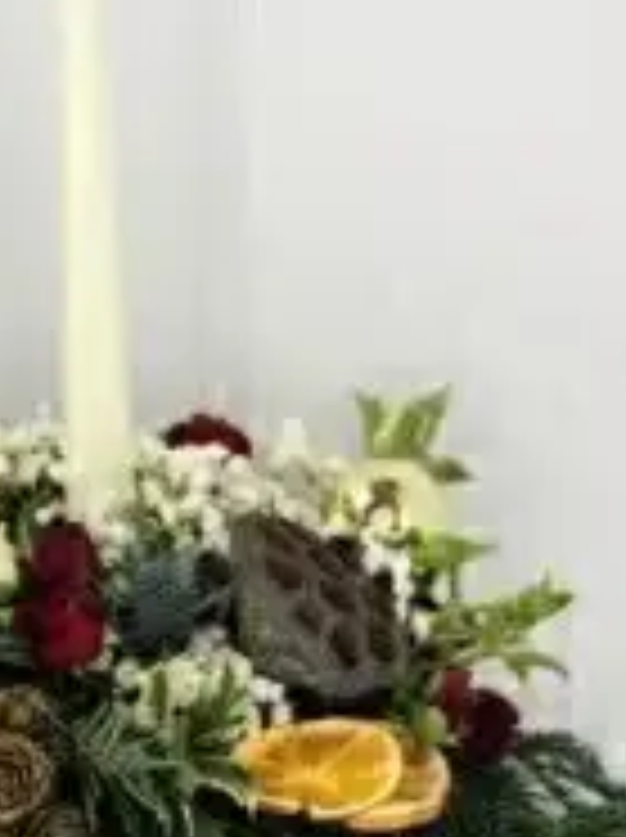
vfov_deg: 17.6
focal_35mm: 112
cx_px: 113
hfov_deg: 13.1
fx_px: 2707
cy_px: 454
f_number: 2.4
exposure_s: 1/100
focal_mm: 6
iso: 16
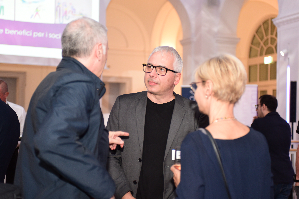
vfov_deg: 24.2
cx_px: 150
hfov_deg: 35.6
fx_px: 465
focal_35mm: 56
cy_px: 100
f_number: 2.8
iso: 500
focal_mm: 56
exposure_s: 1/60
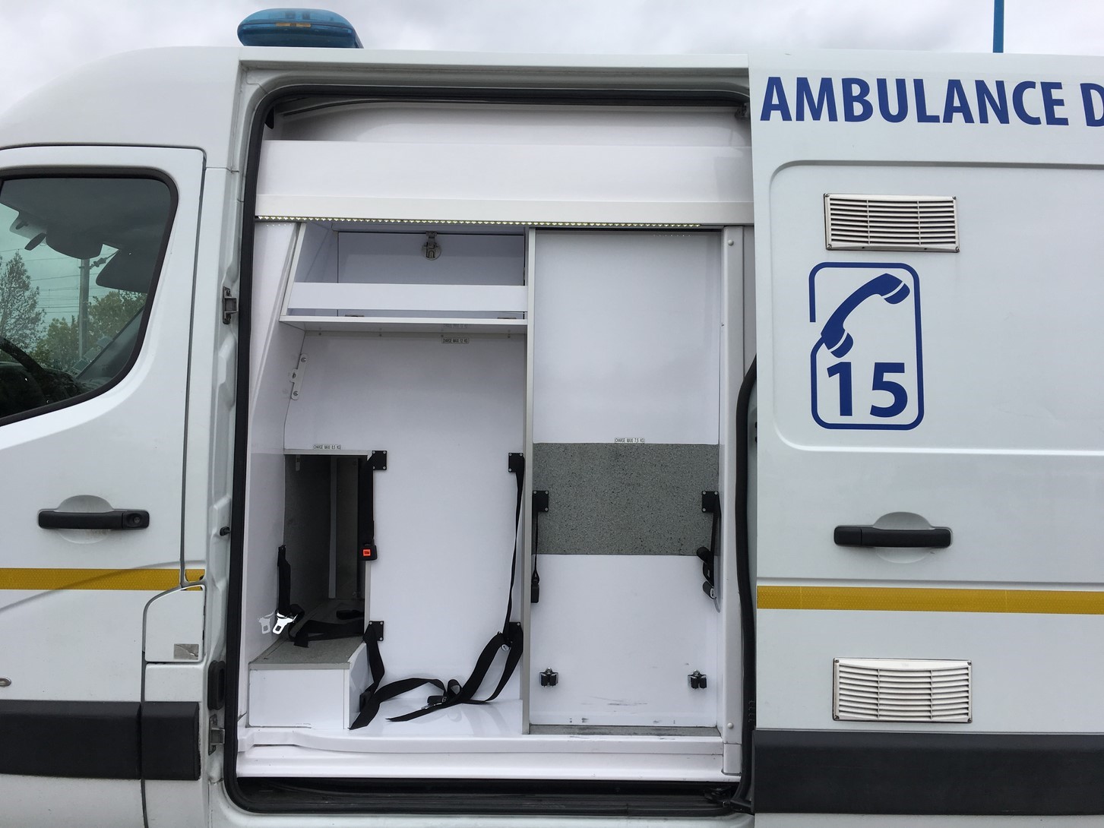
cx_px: 552
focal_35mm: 29
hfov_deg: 61.7
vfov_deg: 48.2
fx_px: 925
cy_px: 414
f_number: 2.2
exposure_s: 1/574
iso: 25
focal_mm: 4.15
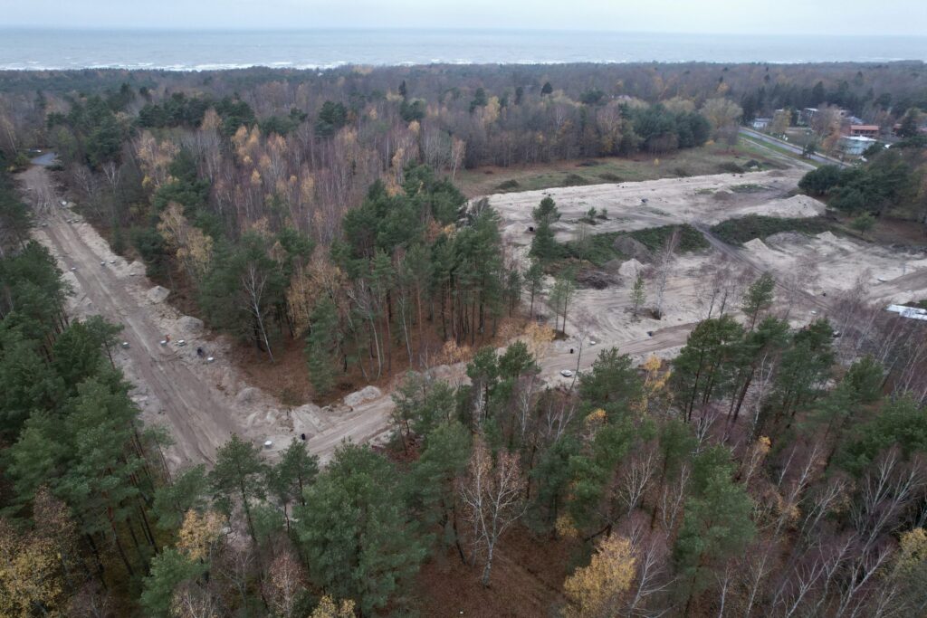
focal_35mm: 22
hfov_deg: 78.6
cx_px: 464
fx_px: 567
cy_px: 309
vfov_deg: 57.2
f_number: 2.8
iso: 170
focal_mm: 8.38
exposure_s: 1/15
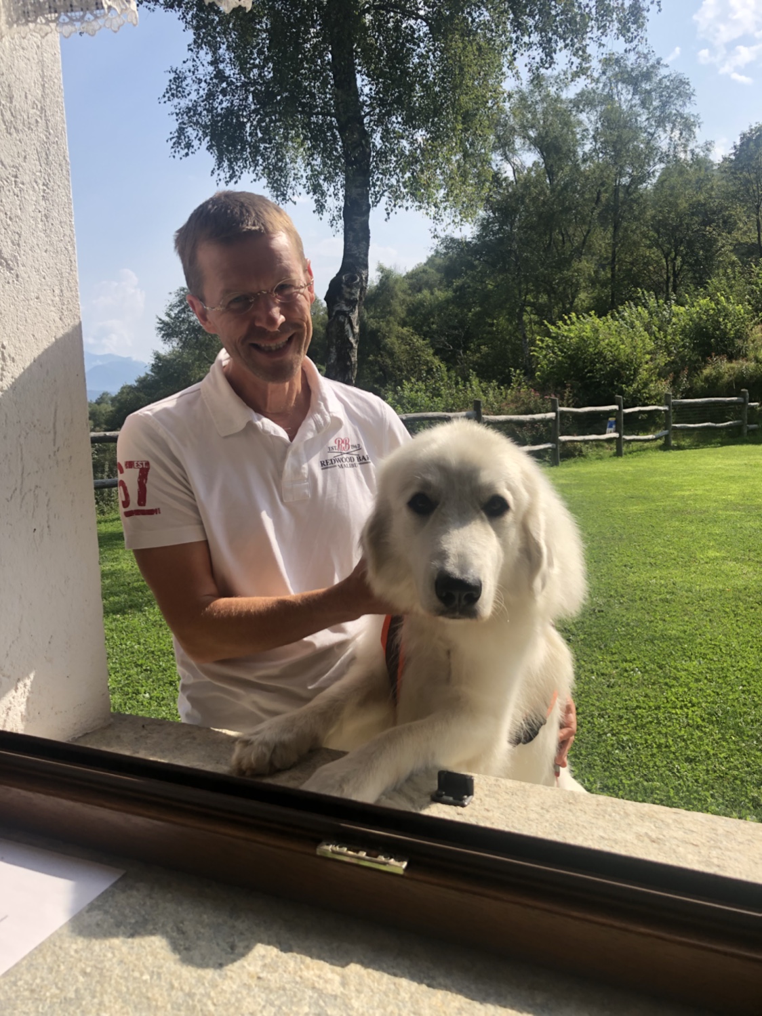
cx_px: 381
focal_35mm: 28
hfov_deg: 49.7
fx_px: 822
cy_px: 508
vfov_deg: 63.5
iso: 20
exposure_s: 1/1389
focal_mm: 3.99
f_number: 1.8
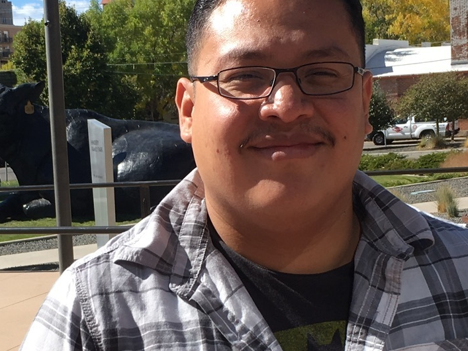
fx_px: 1135
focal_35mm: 84
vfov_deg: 17.4
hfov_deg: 23.1
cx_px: 135
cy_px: 286
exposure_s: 1/1040
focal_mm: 4.15
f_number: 2.2
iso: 25
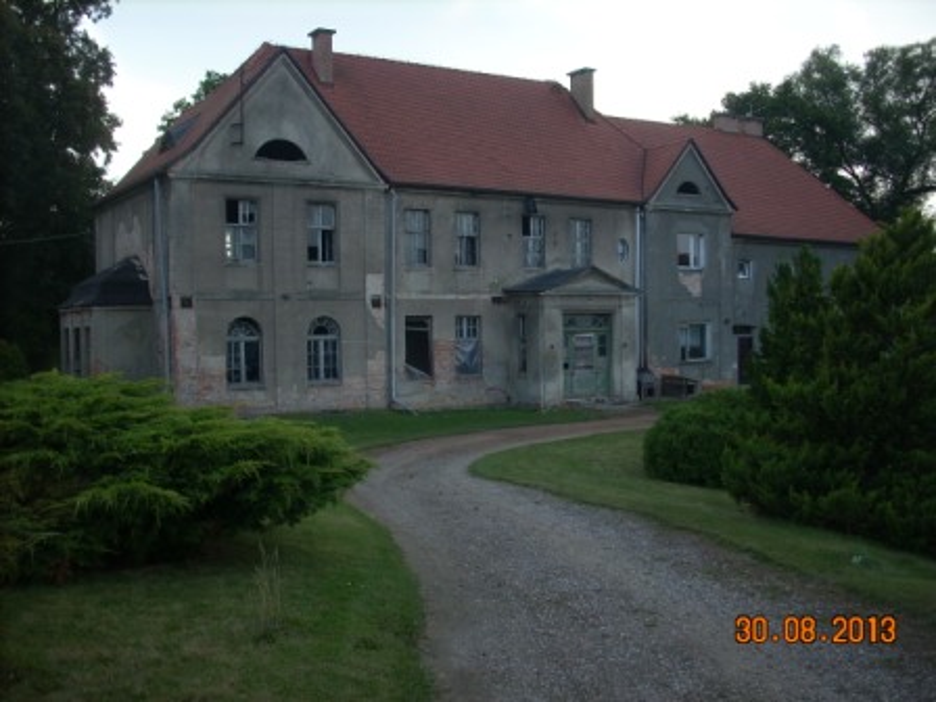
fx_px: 1000
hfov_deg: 50.1
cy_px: 351
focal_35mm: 37
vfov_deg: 38.7
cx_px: 468
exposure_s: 1/324
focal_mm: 6.2
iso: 64
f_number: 2.8
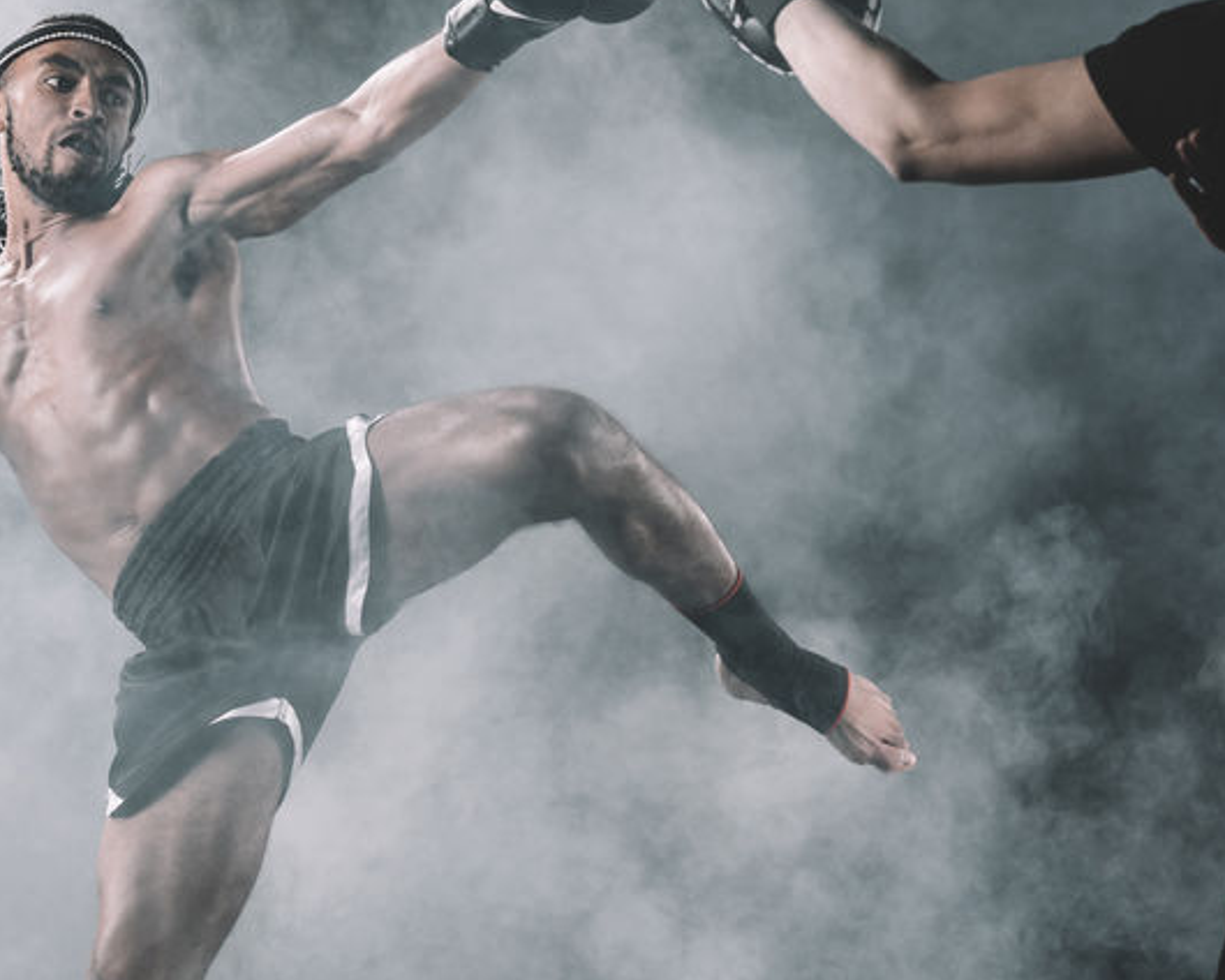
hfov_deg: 15.6
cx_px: 403
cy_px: 346
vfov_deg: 12.5
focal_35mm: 123
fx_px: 4459
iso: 250
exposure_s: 1/250
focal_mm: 82
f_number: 4
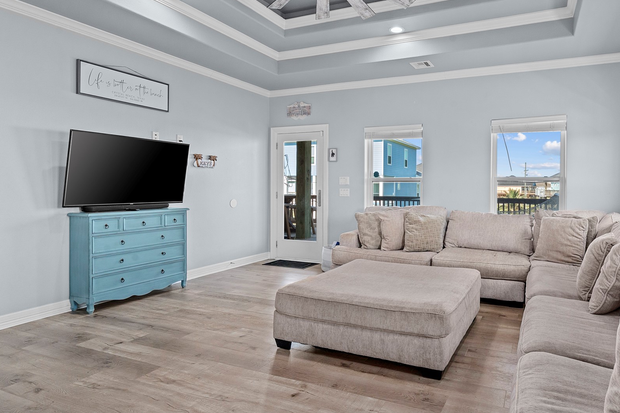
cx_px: 392
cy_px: 187
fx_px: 379
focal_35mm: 22
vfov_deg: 57.1
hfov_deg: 77.0
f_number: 10
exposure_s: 1/5
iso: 1250
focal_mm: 16
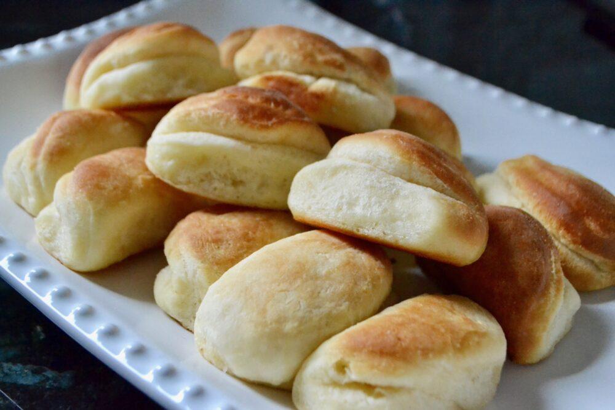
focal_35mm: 51
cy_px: 205
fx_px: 871
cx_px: 308
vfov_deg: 26.5
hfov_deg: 38.9
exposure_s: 1/50
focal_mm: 34
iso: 3200
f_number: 5
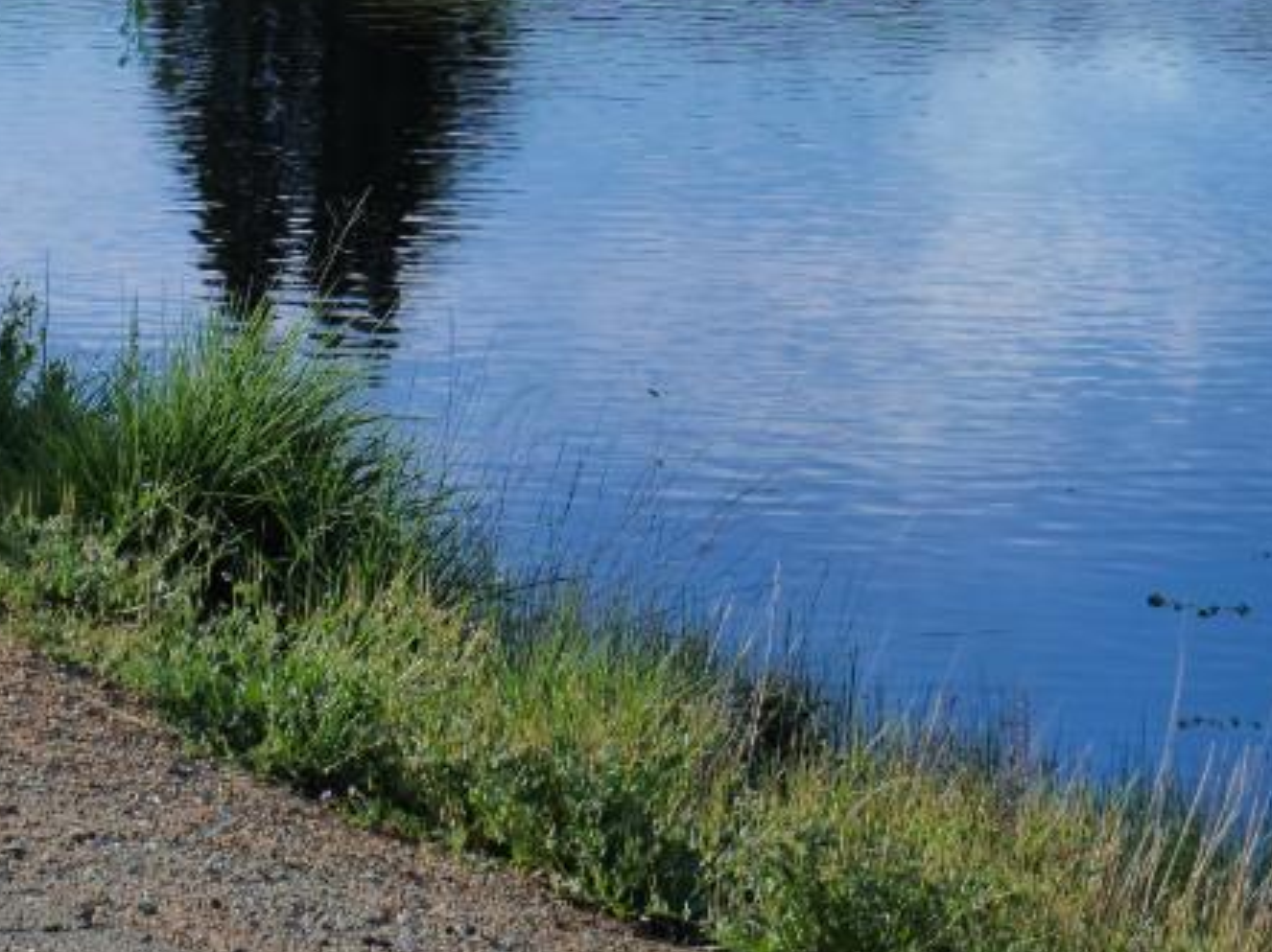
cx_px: 639
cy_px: -536
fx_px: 5986
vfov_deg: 8.8
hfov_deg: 12.1
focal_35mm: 163
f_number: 5.6
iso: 100
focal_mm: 24
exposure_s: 1/500
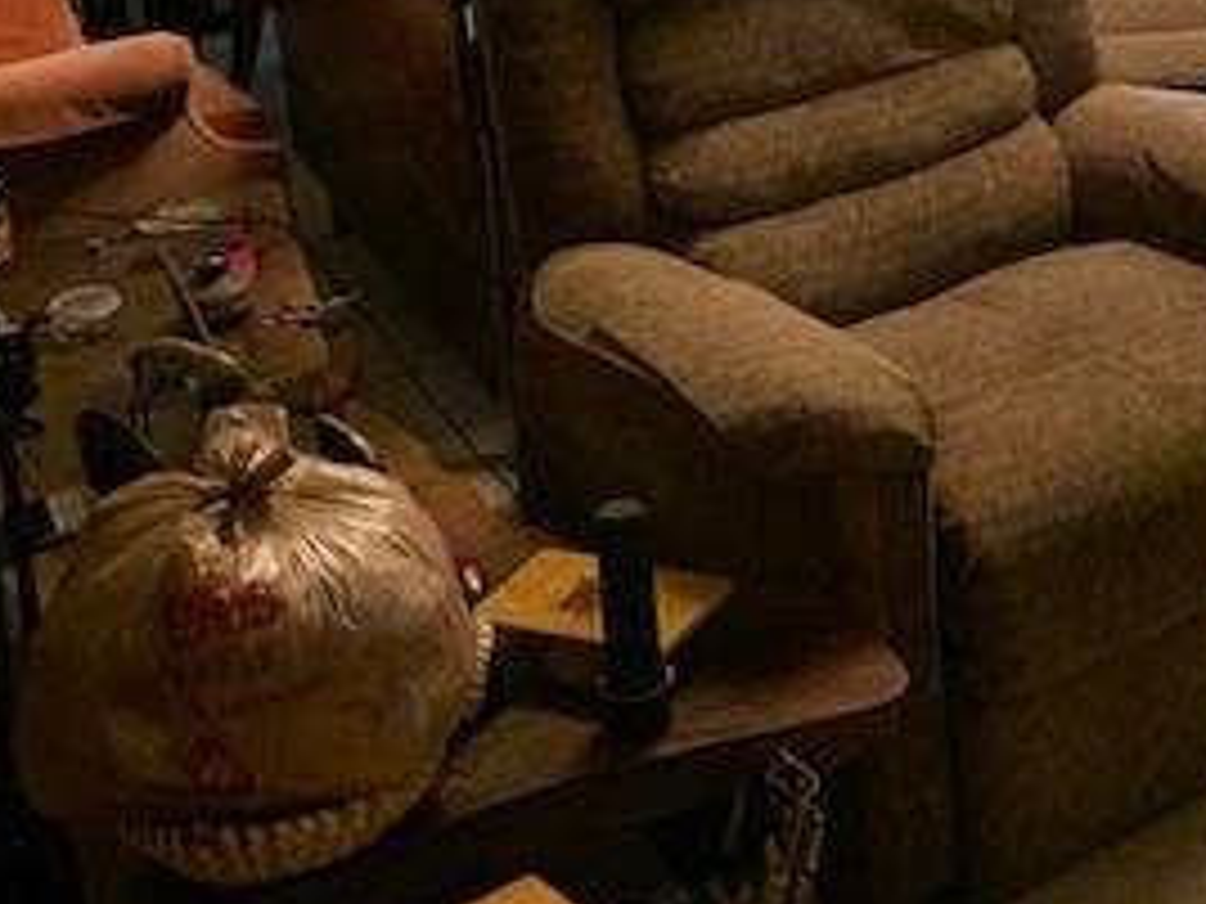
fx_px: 2160
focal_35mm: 62
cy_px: -162
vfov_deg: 22.0
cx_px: 1197
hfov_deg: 29.2
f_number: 1.8
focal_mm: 4.25
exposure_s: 1/30
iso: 500
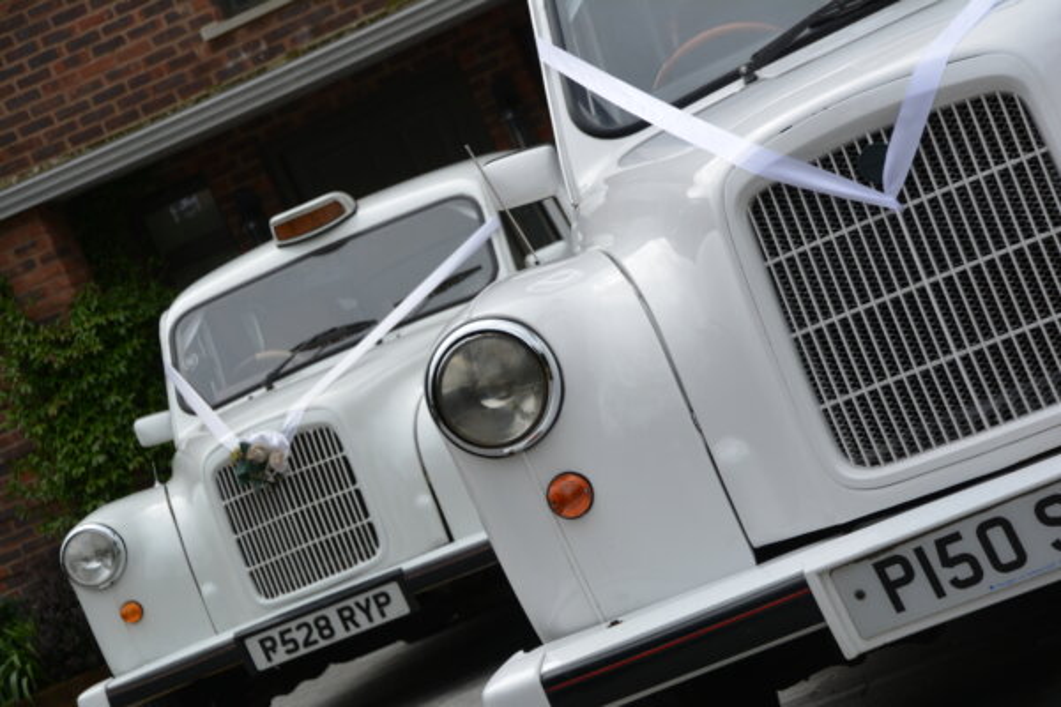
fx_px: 3094
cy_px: 354
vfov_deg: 13.0
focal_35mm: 105
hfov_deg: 19.5
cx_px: 530
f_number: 8
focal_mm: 70
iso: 160
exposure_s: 1/250
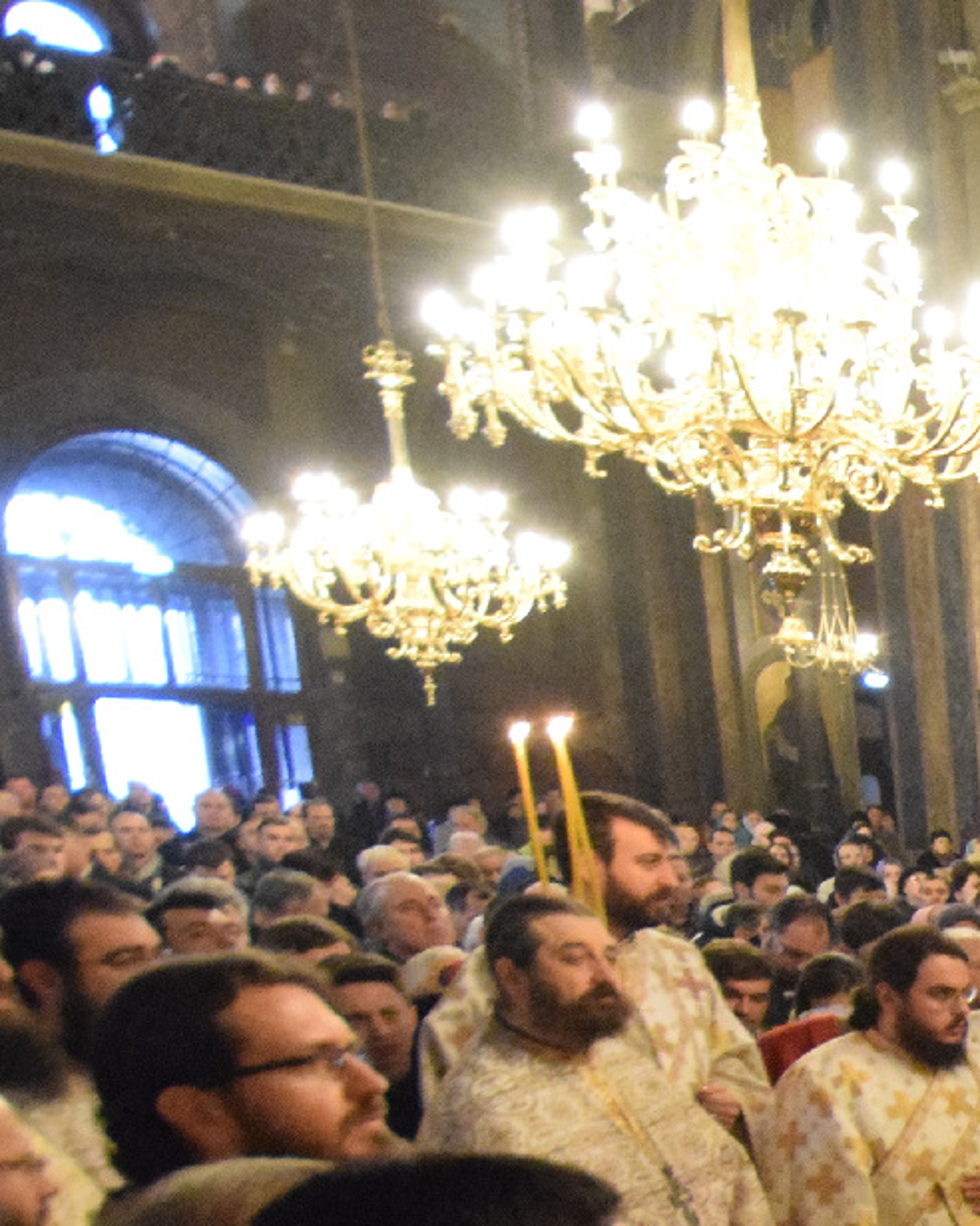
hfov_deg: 20.2
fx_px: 1885
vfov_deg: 31.6
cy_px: 1375
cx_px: 1795
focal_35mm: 52
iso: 5000
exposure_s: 1/40
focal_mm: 10
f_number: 4
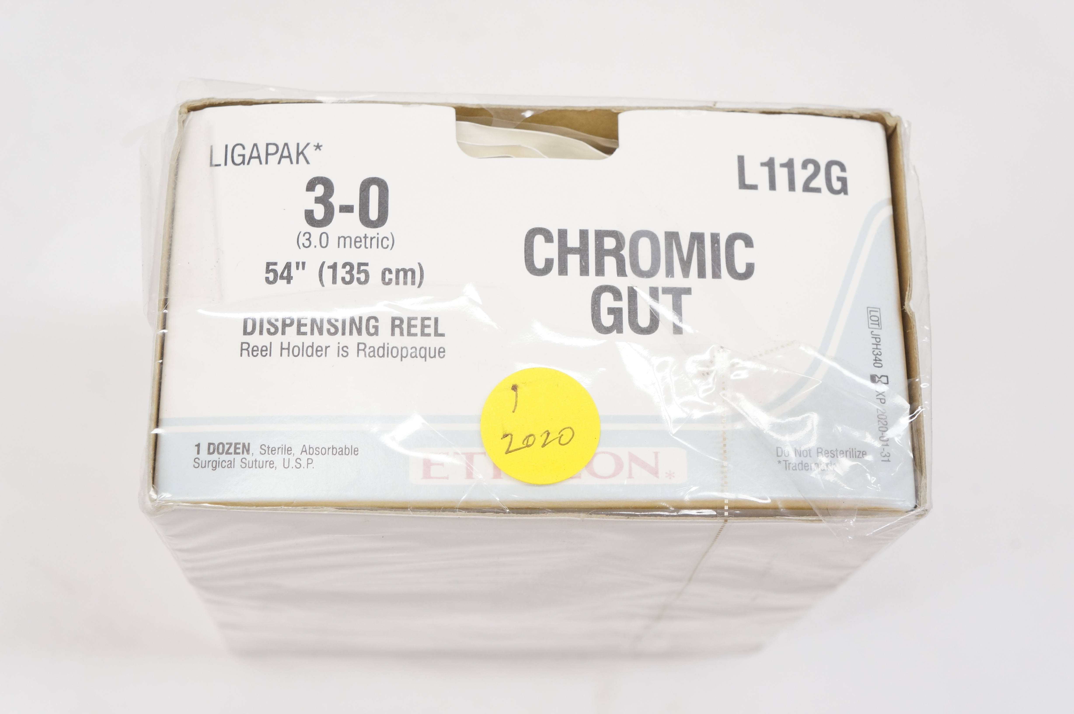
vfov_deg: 25.0
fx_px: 1609
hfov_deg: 36.9
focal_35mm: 54
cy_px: 357
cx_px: 537
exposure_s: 1/100
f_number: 7.1
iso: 800
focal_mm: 36
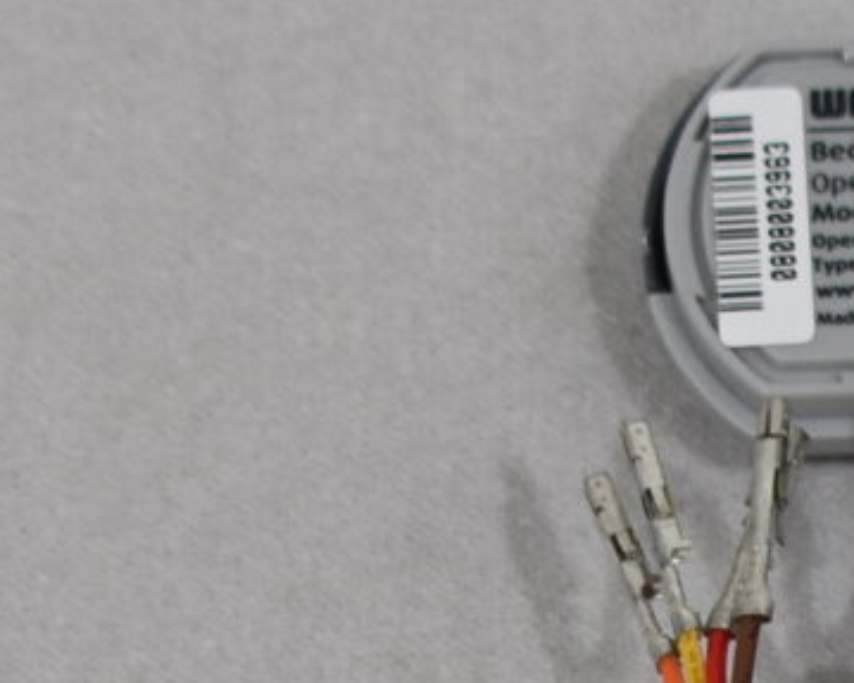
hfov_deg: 5.6
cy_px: 948
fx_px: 8616
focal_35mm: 341
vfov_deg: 4.5
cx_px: 1111
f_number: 5.6
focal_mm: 34
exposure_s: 1/125
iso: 360
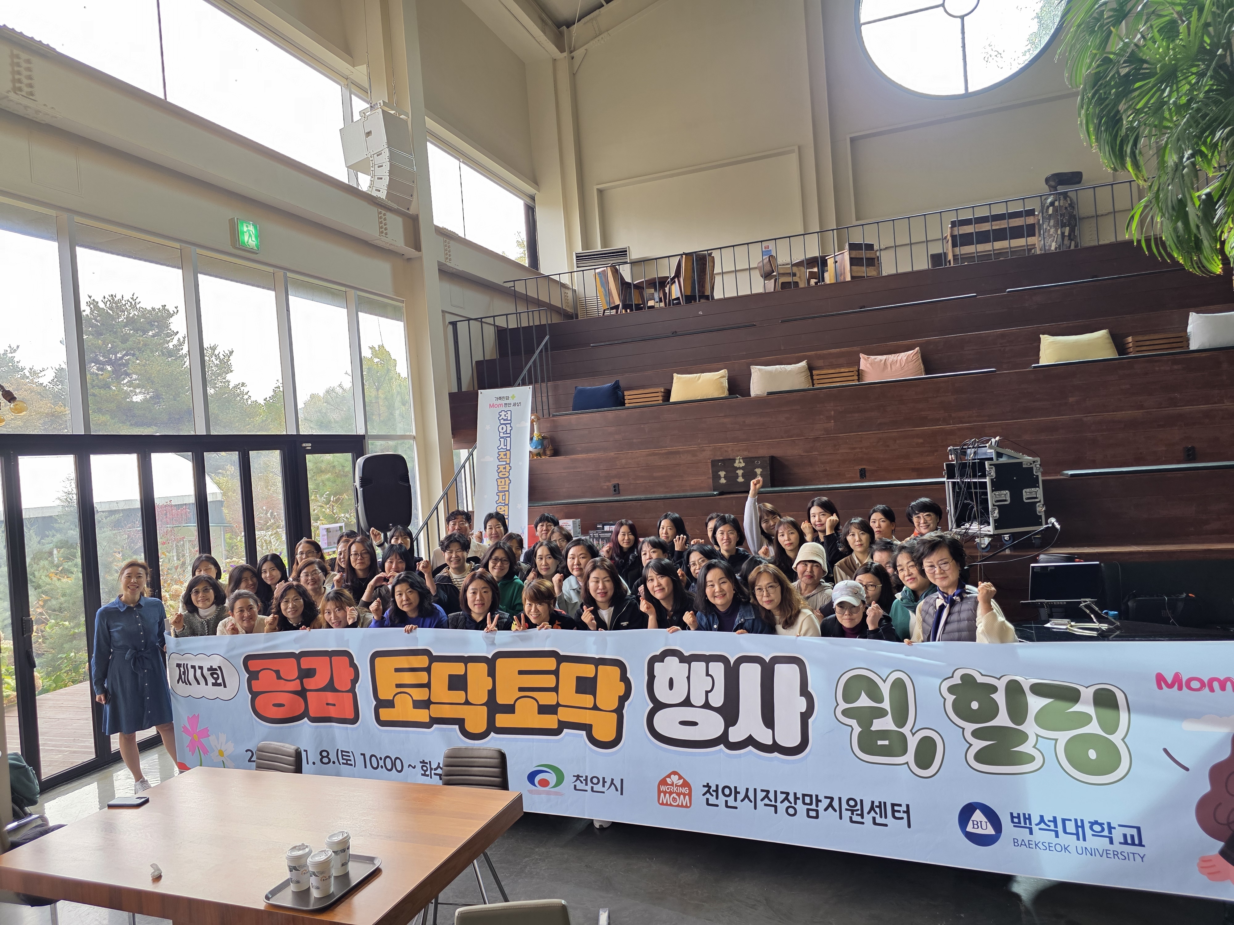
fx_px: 820
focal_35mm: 23
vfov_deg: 58.9
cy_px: 462
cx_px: 617
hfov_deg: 73.9
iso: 100
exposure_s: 1/120
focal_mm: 6.3
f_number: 1.7
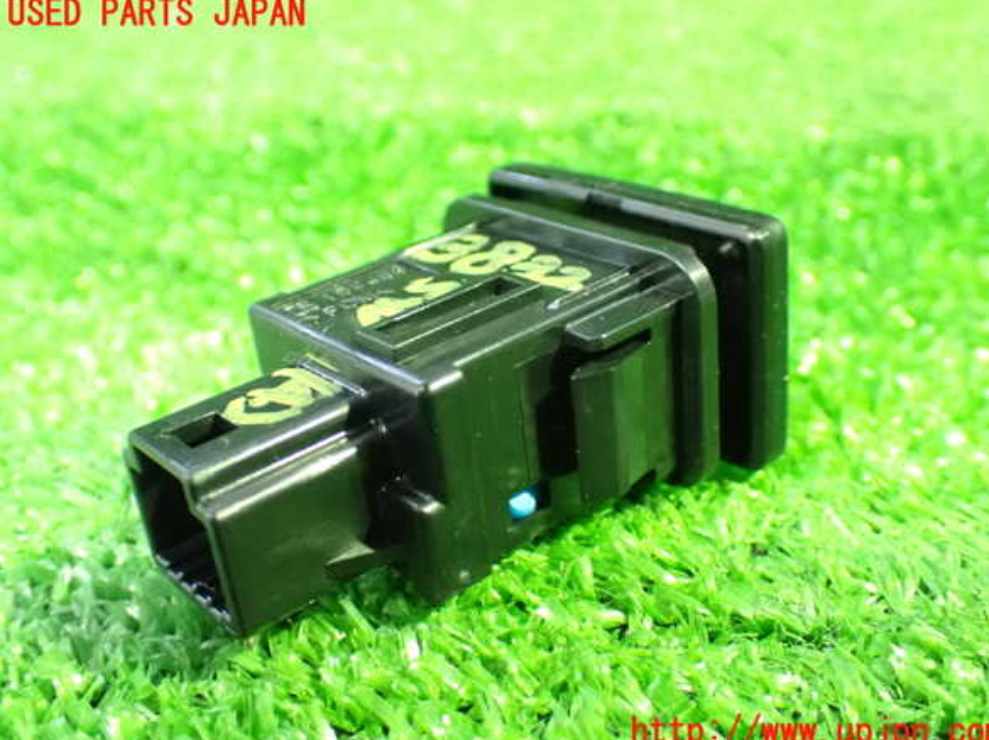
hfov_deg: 47.9
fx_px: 1114
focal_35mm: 39
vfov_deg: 36.8
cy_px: 373
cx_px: 505
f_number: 2.7
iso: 1600
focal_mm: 6.83
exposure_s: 1/20
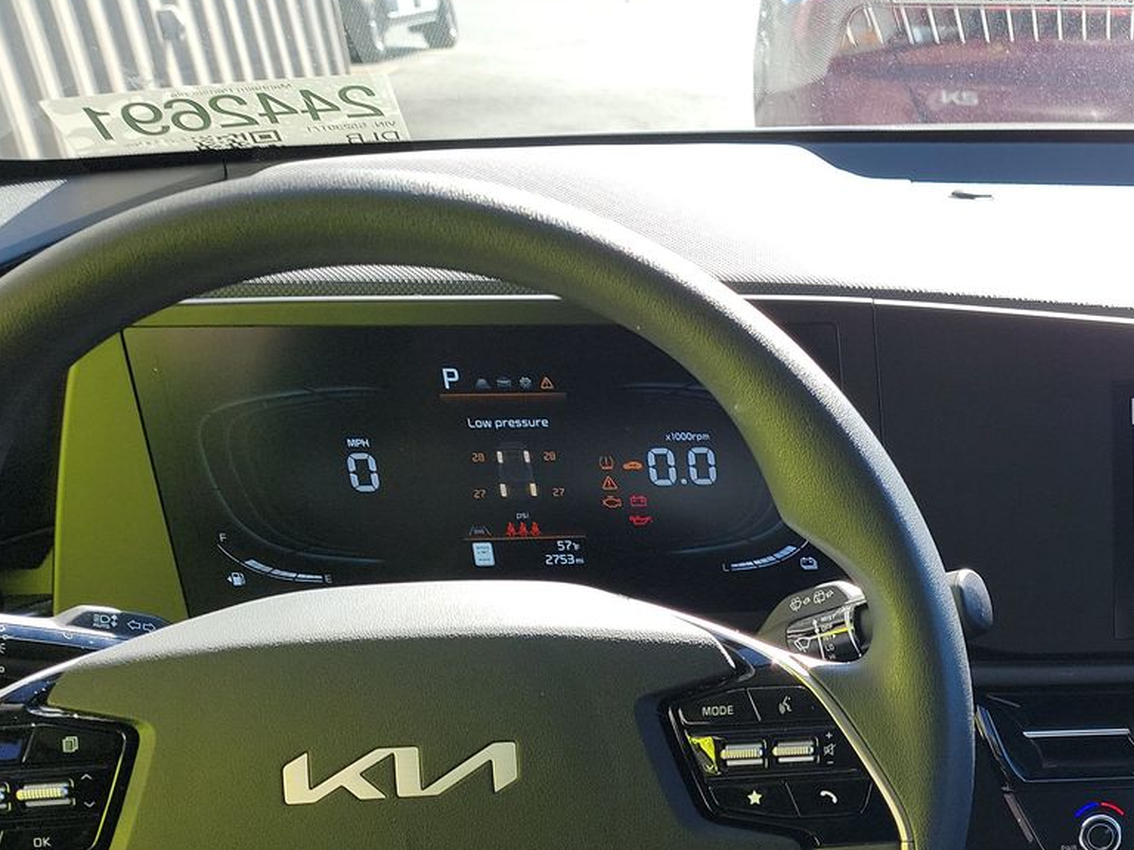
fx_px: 1638
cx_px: 1155
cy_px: 841
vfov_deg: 27.5
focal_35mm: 50
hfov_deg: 34.5
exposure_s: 1/124
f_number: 1.8
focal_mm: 6.7
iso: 50
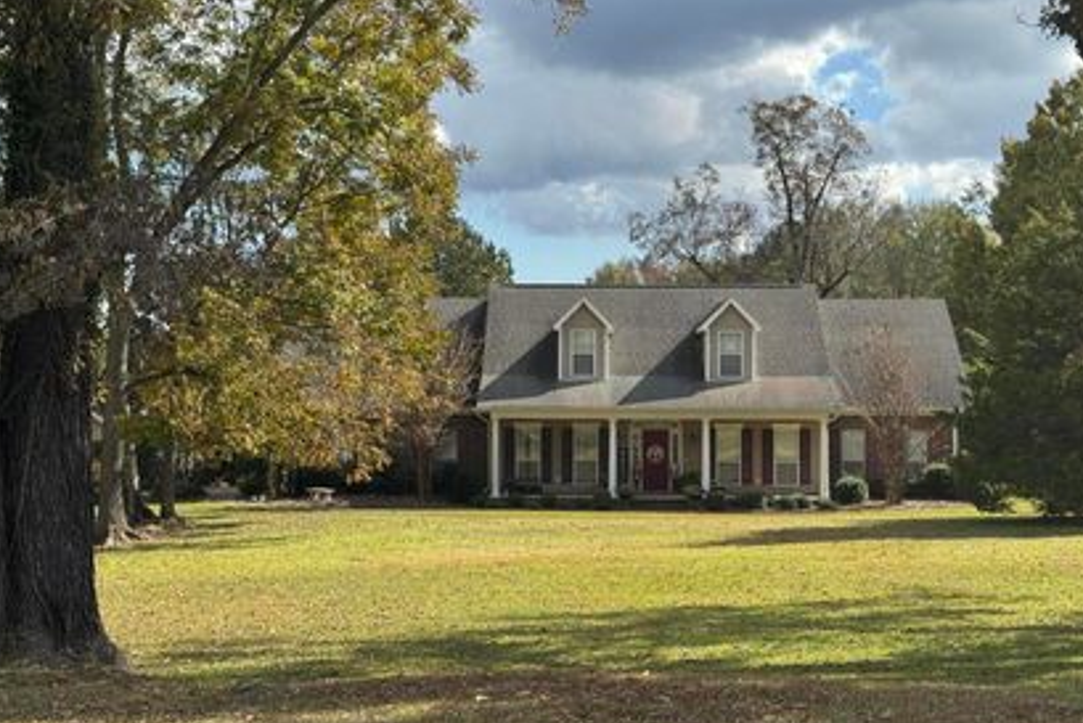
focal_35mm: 61
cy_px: 319
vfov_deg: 22.3
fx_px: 1836
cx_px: 577
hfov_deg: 32.9
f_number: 1.78
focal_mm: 6.76
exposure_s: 1/3425
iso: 64
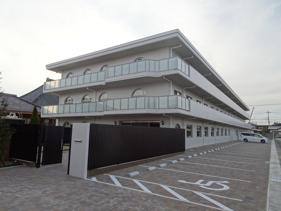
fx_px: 195
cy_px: 106
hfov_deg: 71.6
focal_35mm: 24
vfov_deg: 56.8
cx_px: 140
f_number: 3.5
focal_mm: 4.1
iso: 80
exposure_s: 1/250
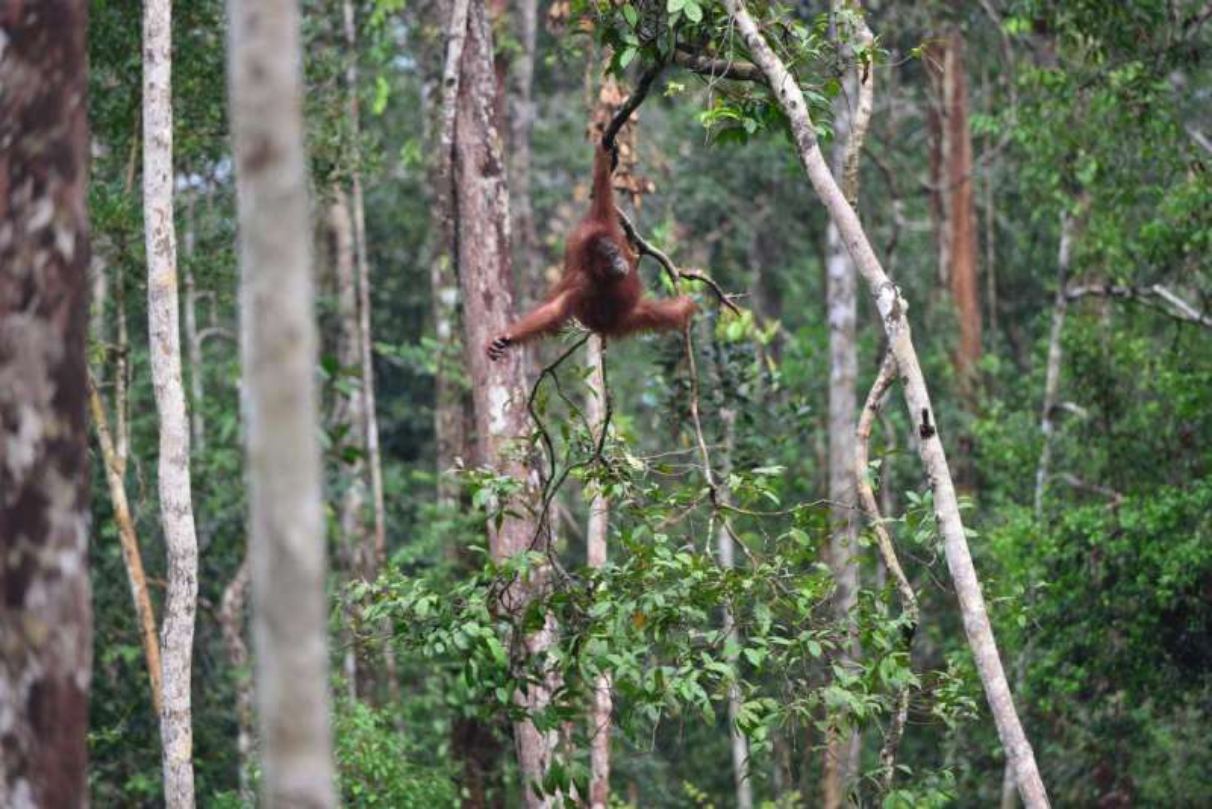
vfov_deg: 6.9
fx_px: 6735
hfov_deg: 10.3
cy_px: 404
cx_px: 606
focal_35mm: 200
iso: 250
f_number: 2.8
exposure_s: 1/200
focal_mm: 200
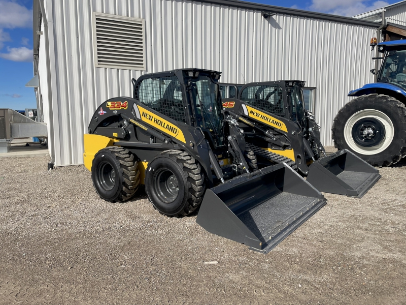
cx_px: 203
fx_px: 305
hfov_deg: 67.3
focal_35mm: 26
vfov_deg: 53.1
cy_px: 152
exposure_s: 1/5291
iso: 32
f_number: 1.6
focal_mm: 4.2
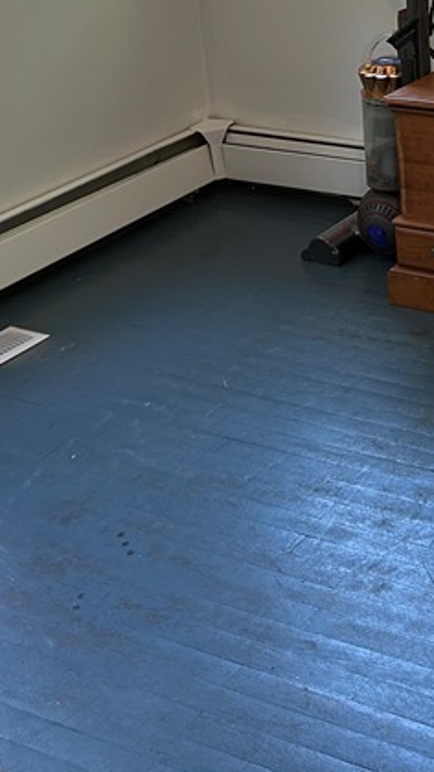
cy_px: 97
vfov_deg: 29.5
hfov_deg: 16.9
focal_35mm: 69
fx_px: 1413
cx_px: 480
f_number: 1.5
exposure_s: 1/120
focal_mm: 5.7
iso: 80
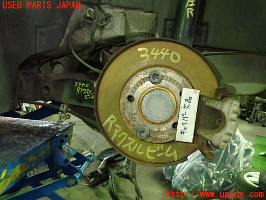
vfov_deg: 46.8
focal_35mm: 30
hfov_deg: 60.0
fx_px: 231
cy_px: 100
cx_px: 133
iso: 640
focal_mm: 5.4
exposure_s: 1/30
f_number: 2.3
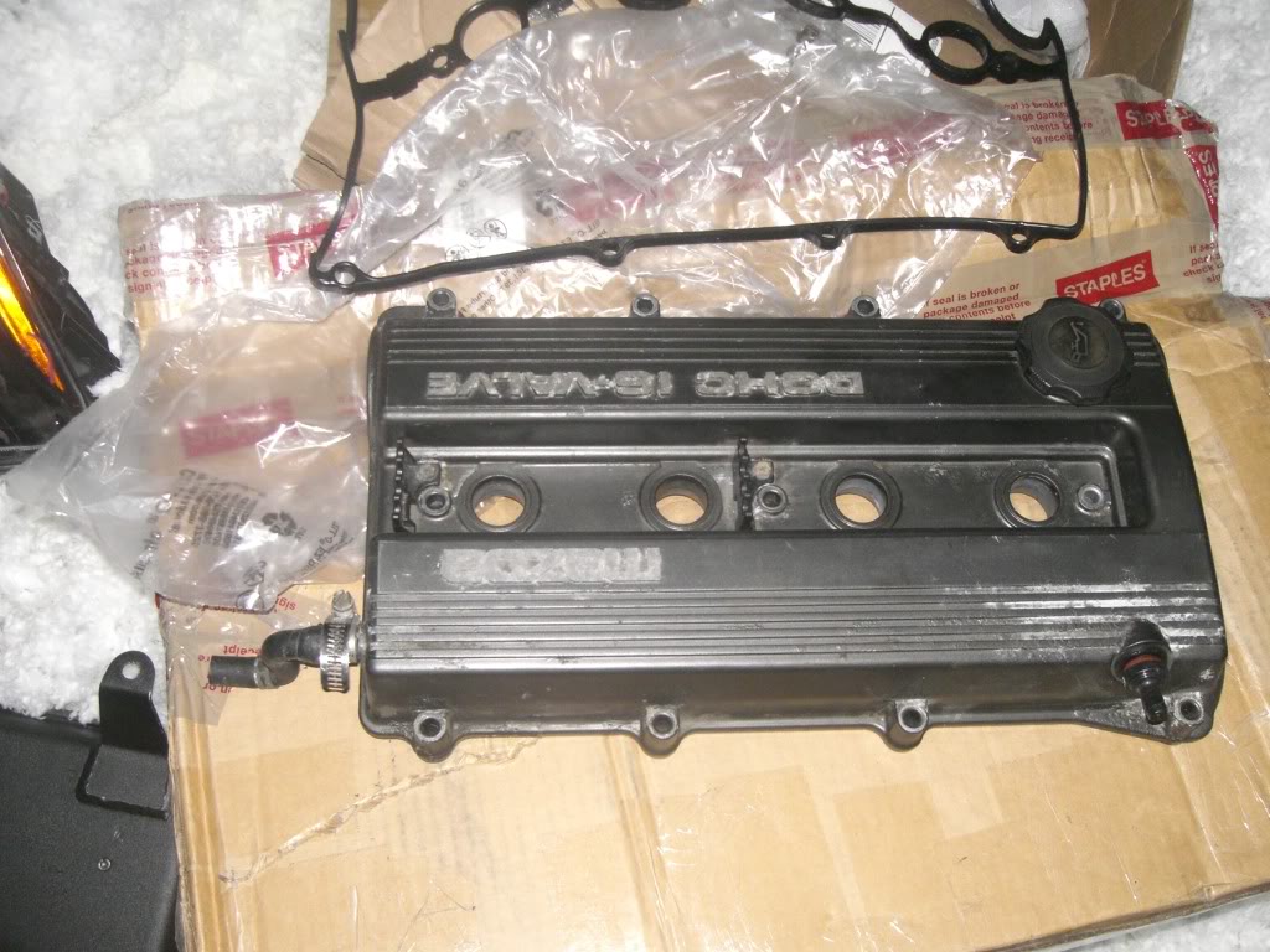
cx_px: 635
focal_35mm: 38
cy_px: 476
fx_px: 1394
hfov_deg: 49.0
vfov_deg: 37.7
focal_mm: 6.3
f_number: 3.1
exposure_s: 1/60
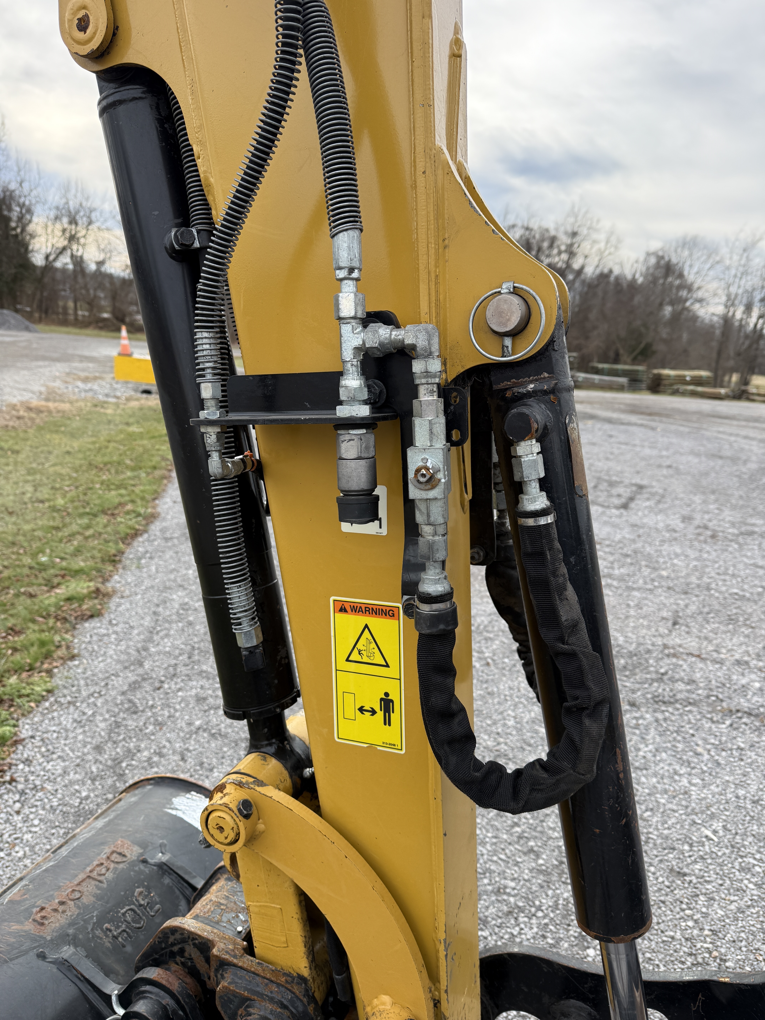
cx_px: 382
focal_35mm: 24
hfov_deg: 56.8
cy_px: 510
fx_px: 707
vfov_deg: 71.6
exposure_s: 1/1522
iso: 100
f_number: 1.78
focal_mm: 6.76
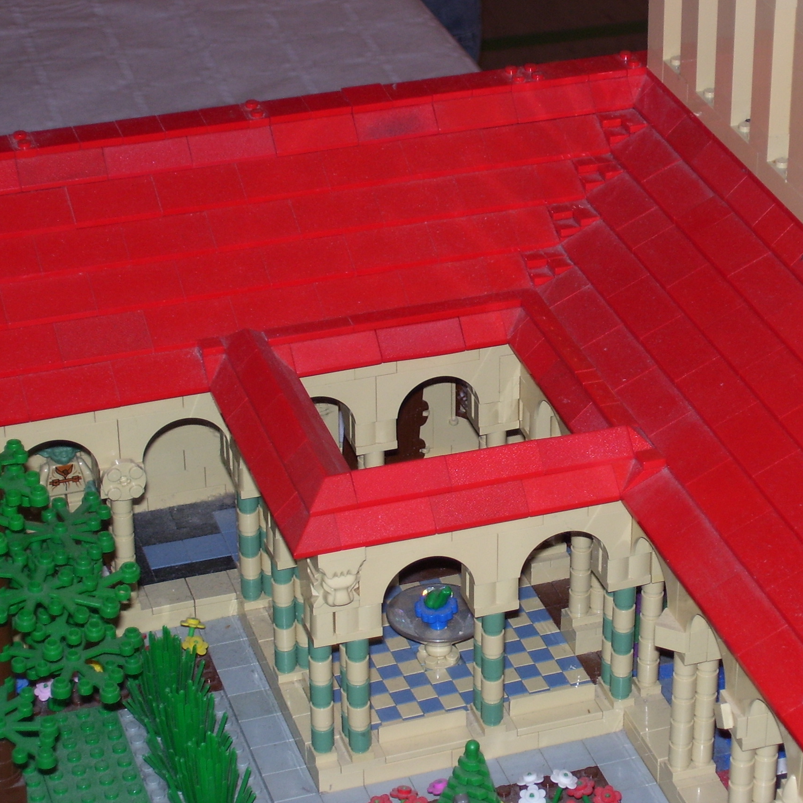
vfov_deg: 16.9
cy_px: 401
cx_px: 460
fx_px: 2703
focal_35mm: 103
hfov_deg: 16.9
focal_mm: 14.3
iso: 80
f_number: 4.3
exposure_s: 1/90
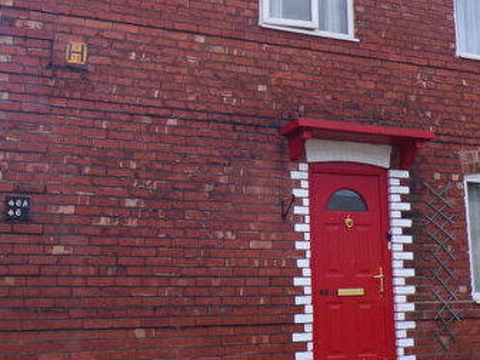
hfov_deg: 38.1
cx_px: 270
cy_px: 142
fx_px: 693
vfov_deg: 29.0
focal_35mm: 50
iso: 80
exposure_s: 1/200
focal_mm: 4.3
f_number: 5.8
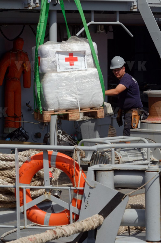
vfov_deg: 12.5
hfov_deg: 8.3
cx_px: 80
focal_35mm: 165
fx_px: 1113
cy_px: 122
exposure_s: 1/500
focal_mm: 110
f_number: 8
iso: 100
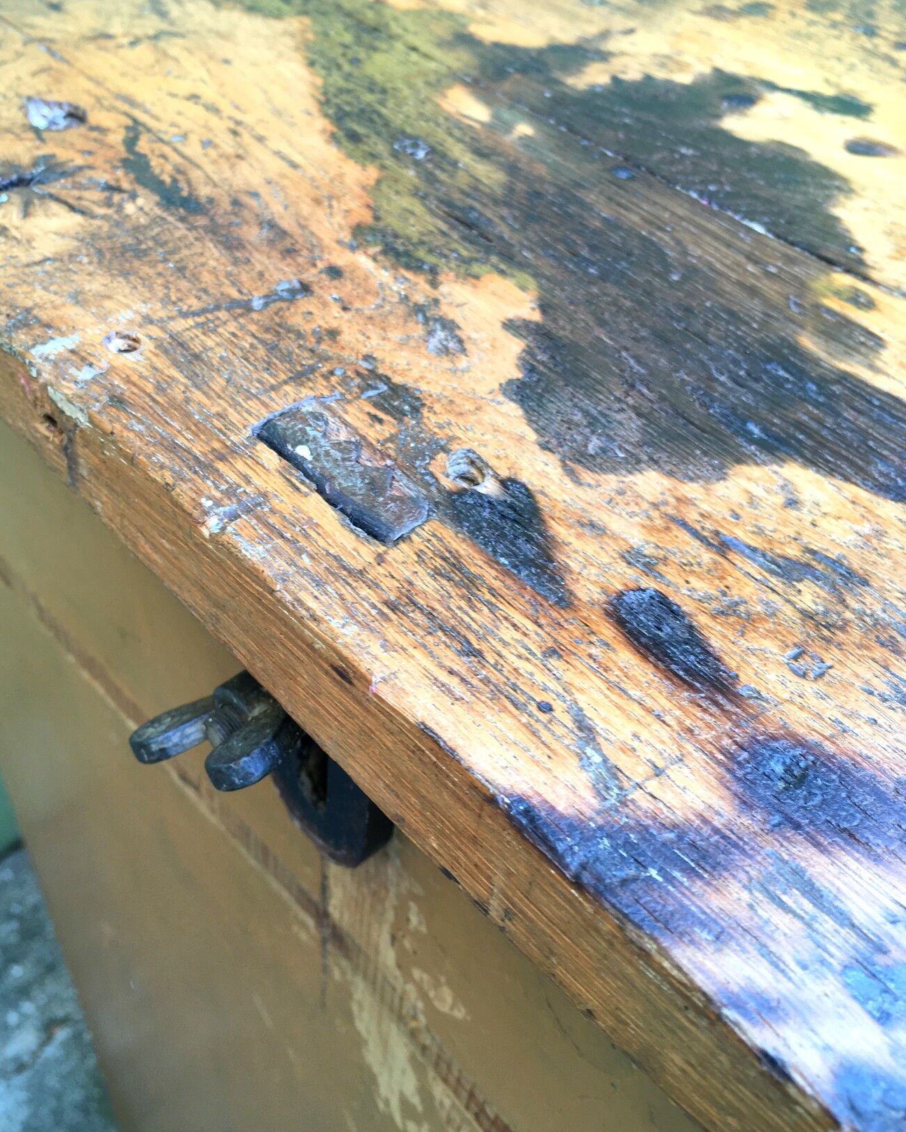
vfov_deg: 51.5
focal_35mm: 35
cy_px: 518
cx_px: 389
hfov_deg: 42.1
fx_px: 1173
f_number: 2.2
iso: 32
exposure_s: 1/50
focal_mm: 4.15
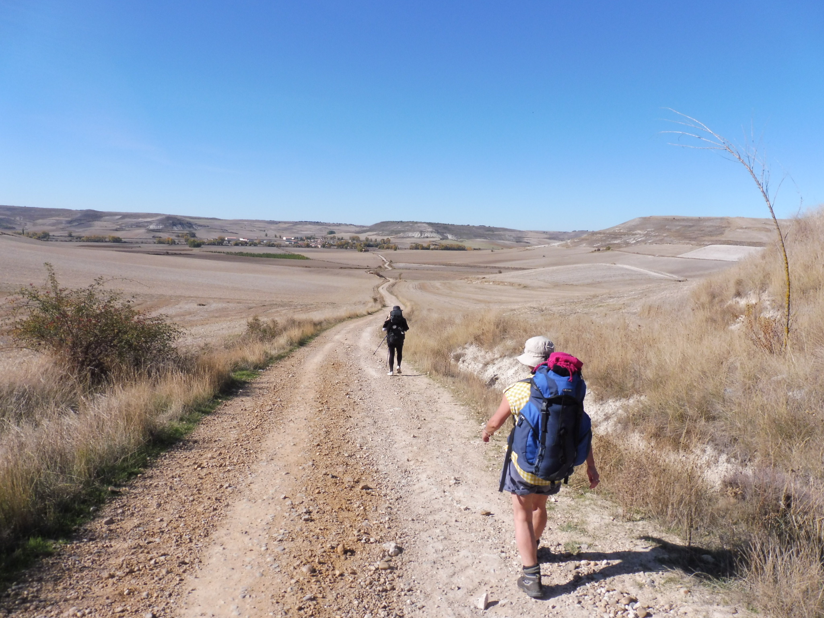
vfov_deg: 56.8
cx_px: 412
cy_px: 309
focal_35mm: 24
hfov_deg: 71.6
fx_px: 571
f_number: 4
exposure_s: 1/1000
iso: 100
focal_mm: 4.3
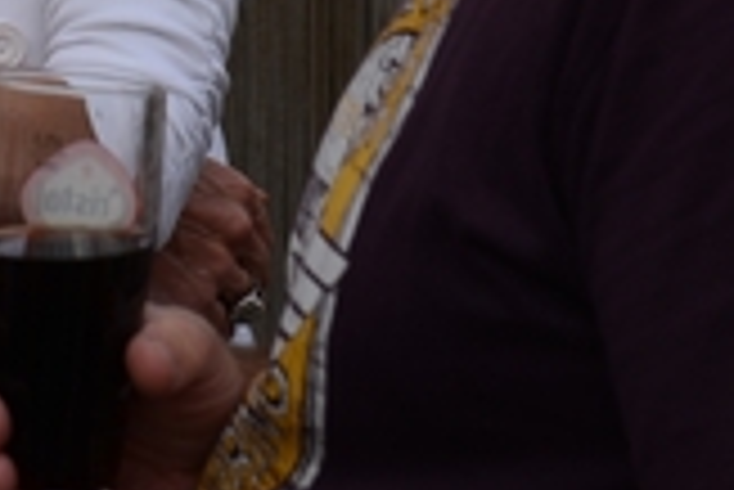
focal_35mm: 202
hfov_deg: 10.1
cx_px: -81
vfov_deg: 6.7
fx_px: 4122
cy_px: -382
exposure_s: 1/250
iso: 200
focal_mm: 55
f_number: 8
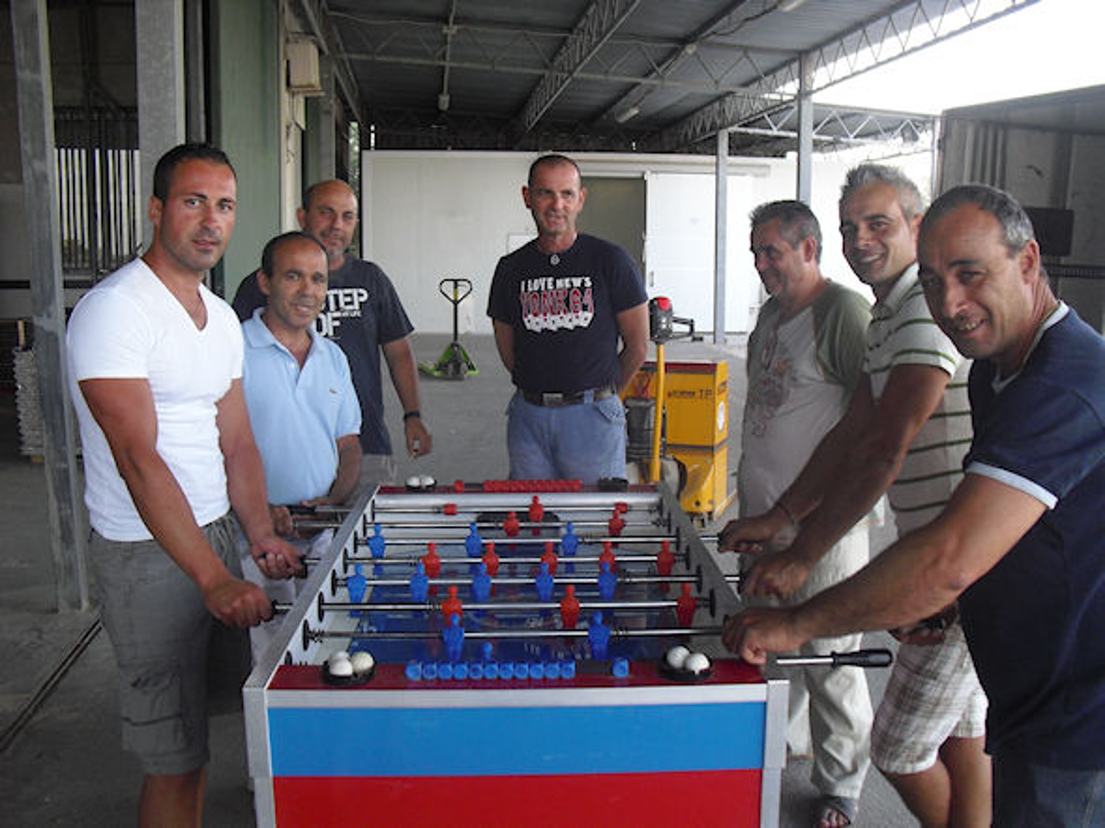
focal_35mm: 36
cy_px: 414
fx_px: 1149
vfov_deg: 39.6
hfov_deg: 51.4
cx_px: 552
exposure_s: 1/125
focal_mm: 6.3
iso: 200
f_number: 3.1
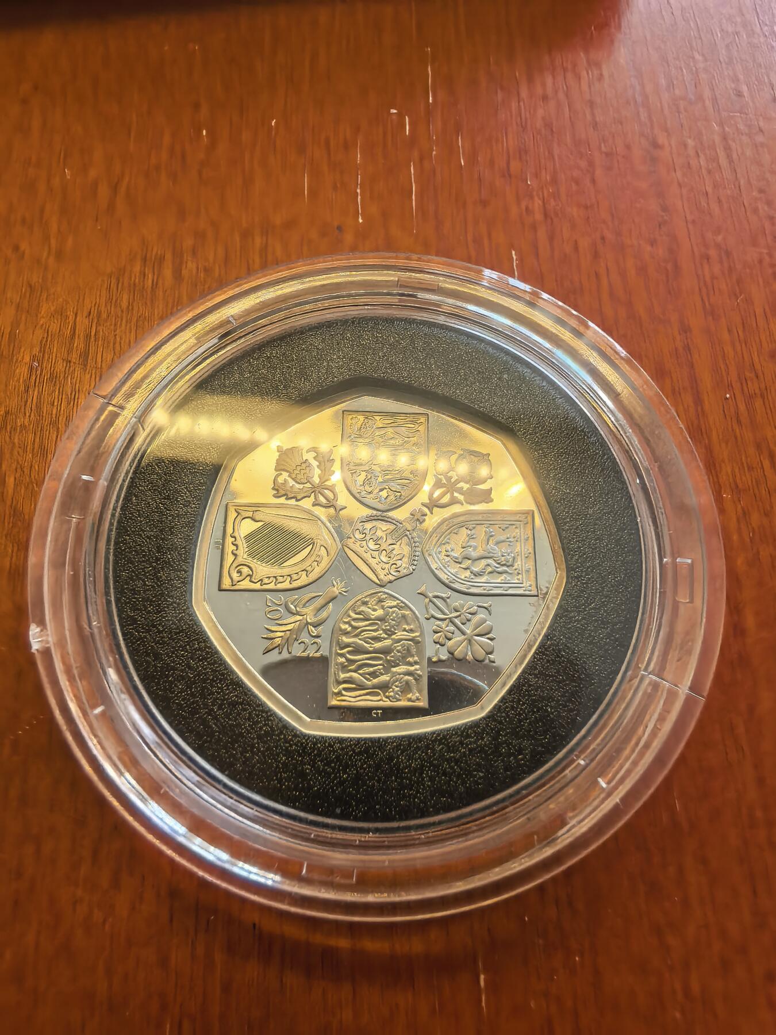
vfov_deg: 71.6
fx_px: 717
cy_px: 518
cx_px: 388
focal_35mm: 24
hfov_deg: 56.8
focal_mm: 1.68
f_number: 2.2
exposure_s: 1/134
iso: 50
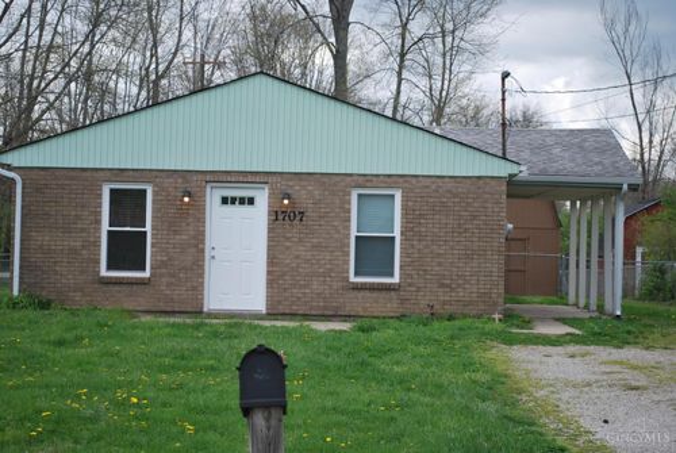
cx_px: 338
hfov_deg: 28.0
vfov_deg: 19.0
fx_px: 1354
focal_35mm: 72
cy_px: 226
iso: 100
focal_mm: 48
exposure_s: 1/160
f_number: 6.3
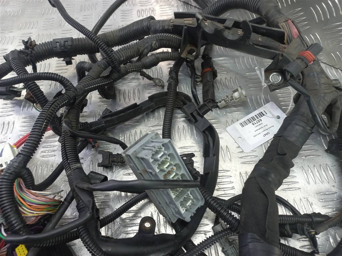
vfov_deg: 54.9
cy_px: 128
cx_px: 171
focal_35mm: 25
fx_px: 247
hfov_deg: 69.4
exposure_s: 1/50
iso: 100
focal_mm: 4.6
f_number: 1.8
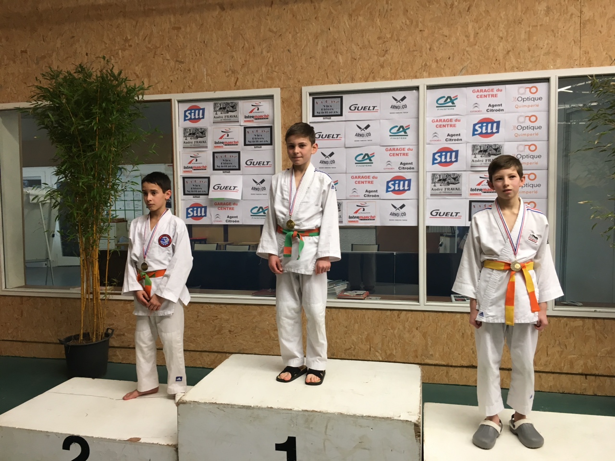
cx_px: 308
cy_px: 230
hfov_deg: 61.7
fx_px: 515
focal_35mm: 29
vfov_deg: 48.2
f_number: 2.2
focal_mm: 4.15
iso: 80
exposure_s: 1/33
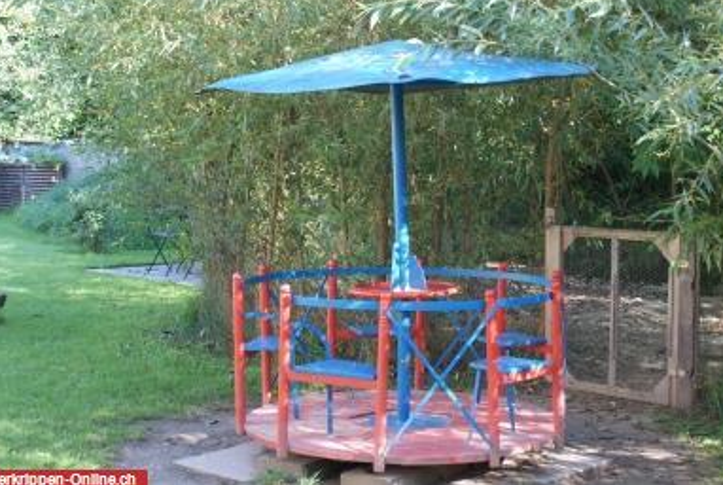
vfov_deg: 22.1
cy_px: 203
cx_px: 386
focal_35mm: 62
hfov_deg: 32.5
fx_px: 1239
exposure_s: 1/60
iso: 250
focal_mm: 35
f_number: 5.6
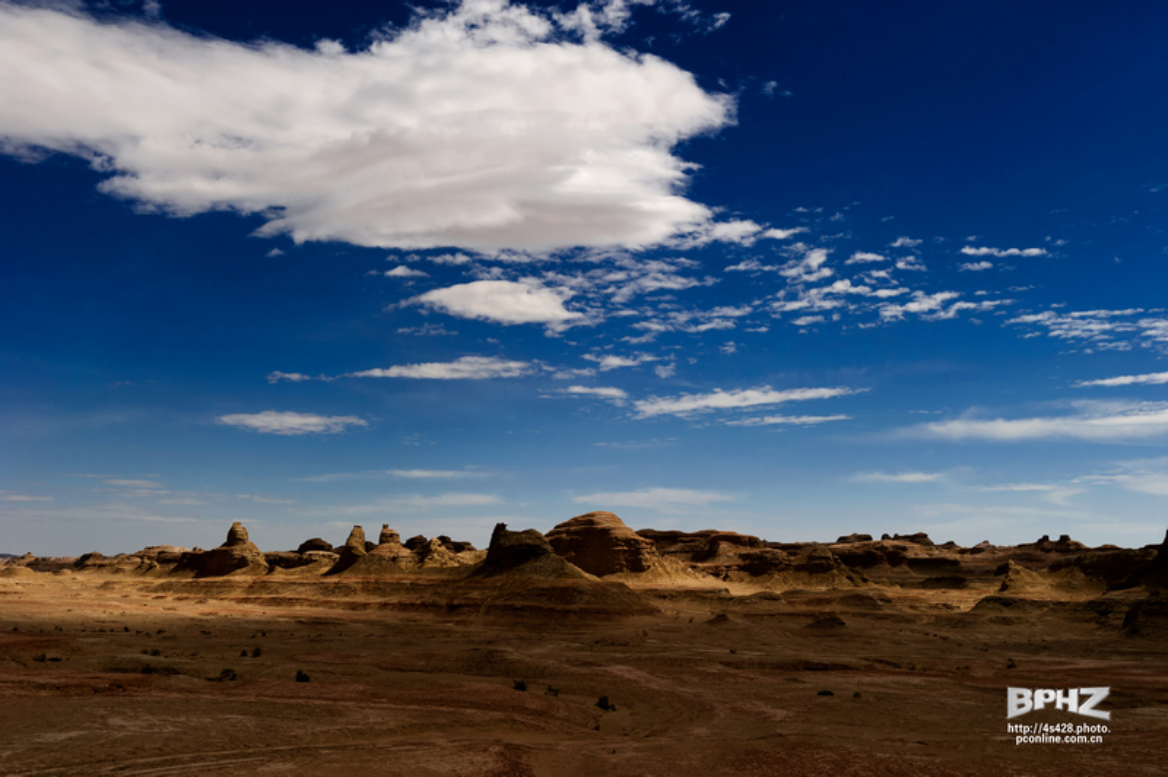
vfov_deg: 41.0
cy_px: 388
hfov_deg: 58.8
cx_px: 584
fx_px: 1037
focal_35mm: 32
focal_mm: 32
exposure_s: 1/1600
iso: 200
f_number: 10
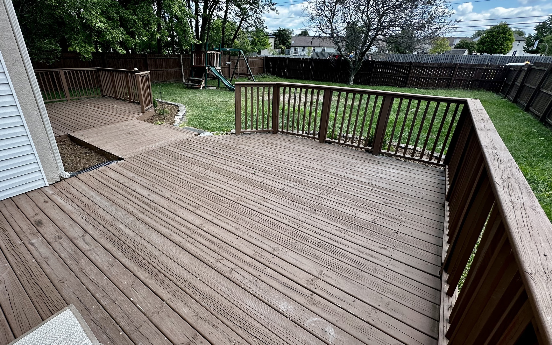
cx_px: 249
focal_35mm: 17
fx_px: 256
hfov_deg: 94.1
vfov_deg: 68.0
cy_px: 164
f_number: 2.2
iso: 40
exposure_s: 1/331
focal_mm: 2.22
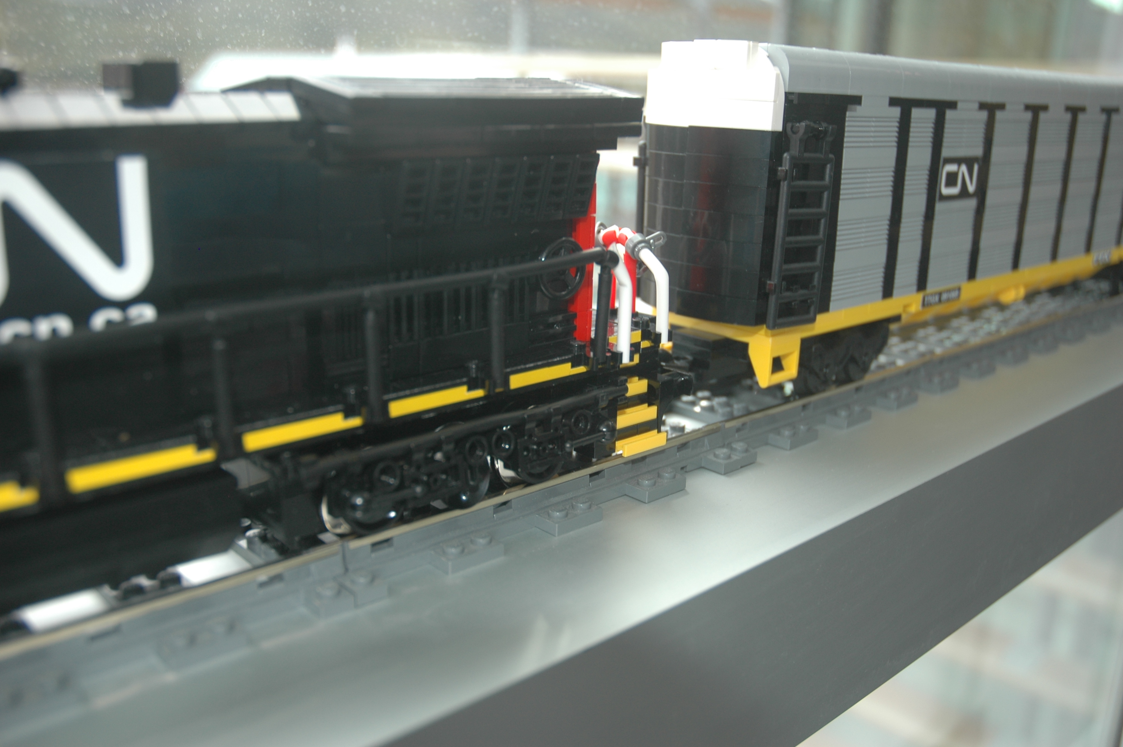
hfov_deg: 53.2
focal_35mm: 36
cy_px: 374
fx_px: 1122
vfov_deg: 36.8
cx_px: 562
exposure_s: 1/80
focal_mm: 24
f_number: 3.8
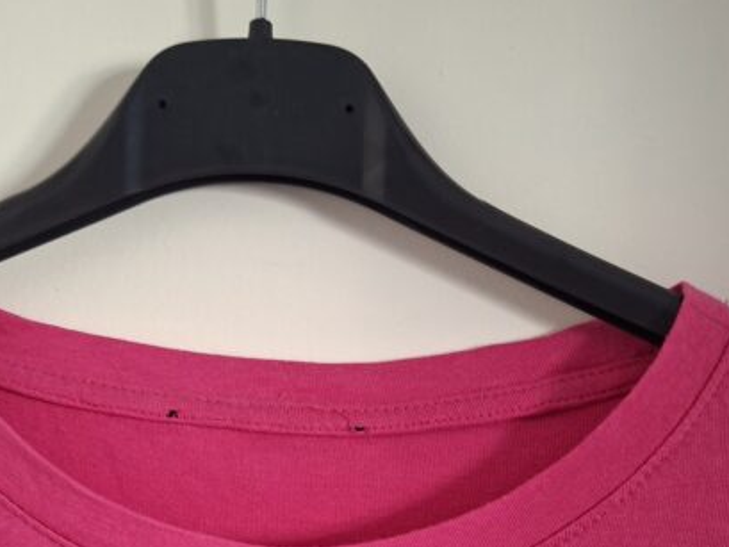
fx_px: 948
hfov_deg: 42.0
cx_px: 328
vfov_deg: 30.6
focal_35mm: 45
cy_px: 502
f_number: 1.8
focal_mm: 5.54
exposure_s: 1/33
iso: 400
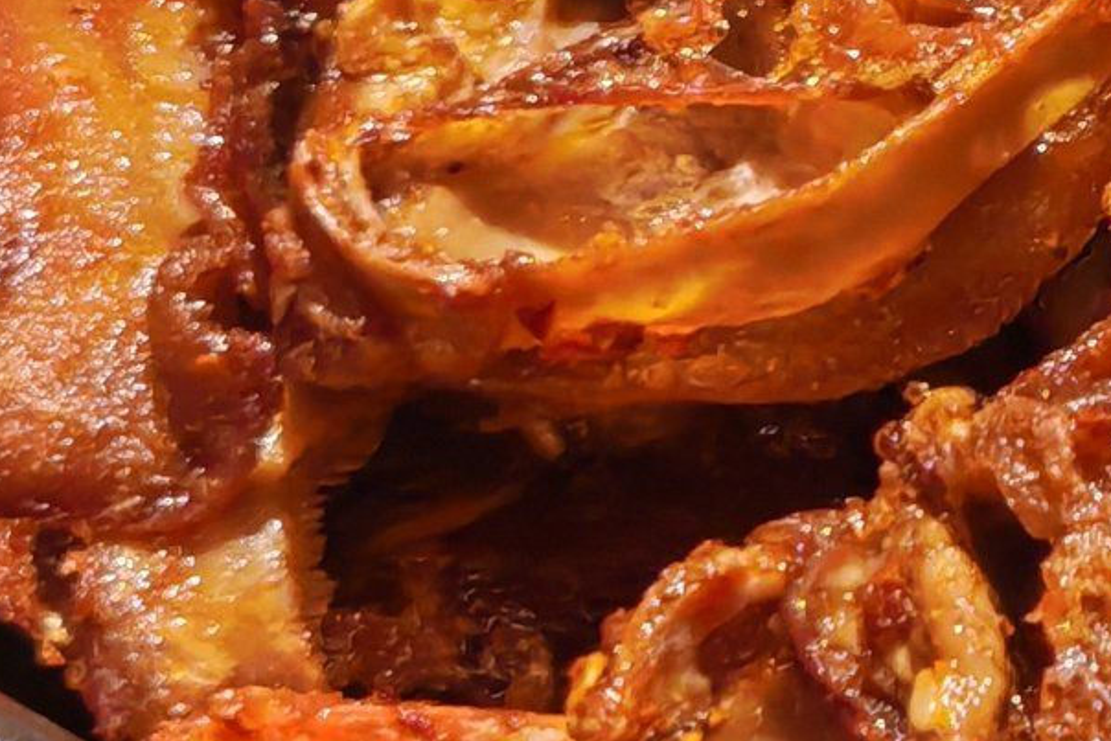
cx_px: 2118
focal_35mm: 254
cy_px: -375
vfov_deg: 5.4
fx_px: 7840
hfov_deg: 7.8
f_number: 4
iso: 200
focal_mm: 6.67
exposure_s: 1/100
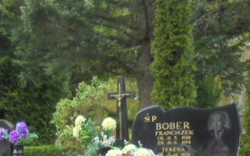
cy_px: 212
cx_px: 73
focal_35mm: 64
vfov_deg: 18.6
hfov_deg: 31.6
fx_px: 436
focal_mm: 4.6
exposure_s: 1/160
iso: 100
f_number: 3.5
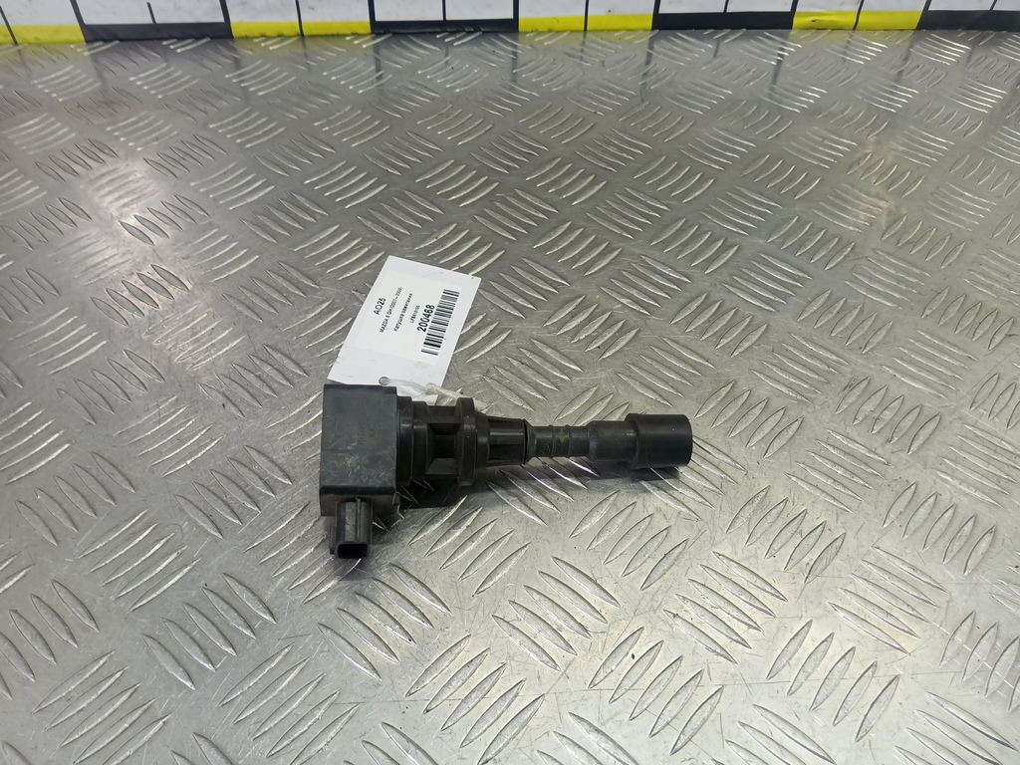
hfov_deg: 73.9
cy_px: 382
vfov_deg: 58.9
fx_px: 678
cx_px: 510
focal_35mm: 23
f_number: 1.6
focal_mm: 4.11
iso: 108
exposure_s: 1/50
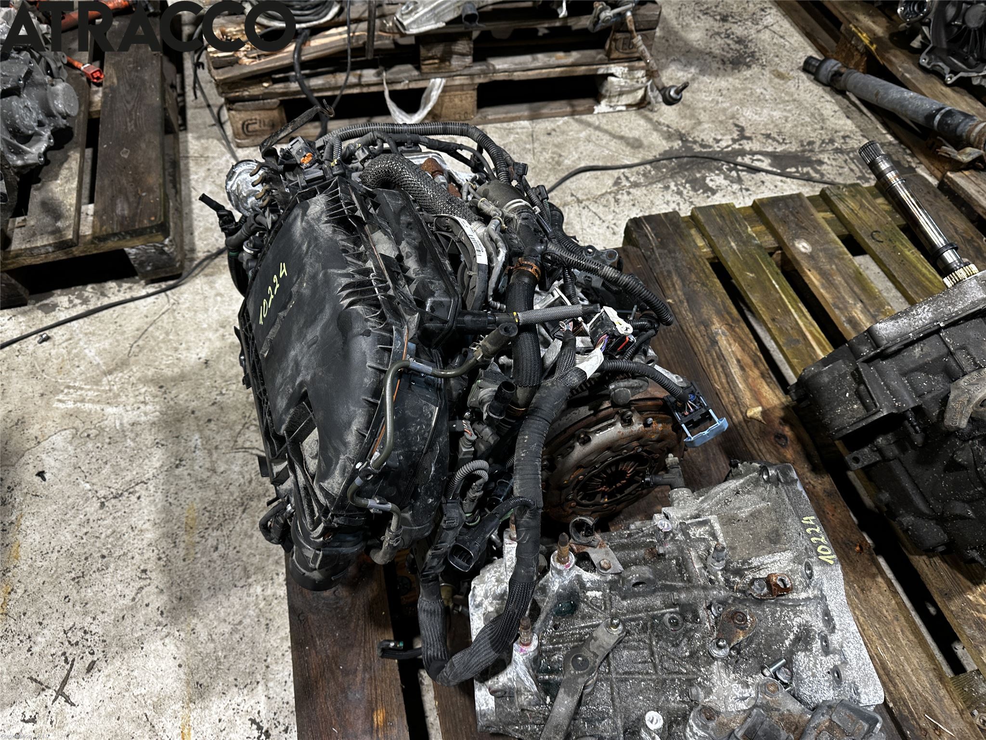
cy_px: 370
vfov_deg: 56.8
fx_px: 684
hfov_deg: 71.6
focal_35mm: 24
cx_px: 493
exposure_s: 1/50
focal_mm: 6.86
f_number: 1.78
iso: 125
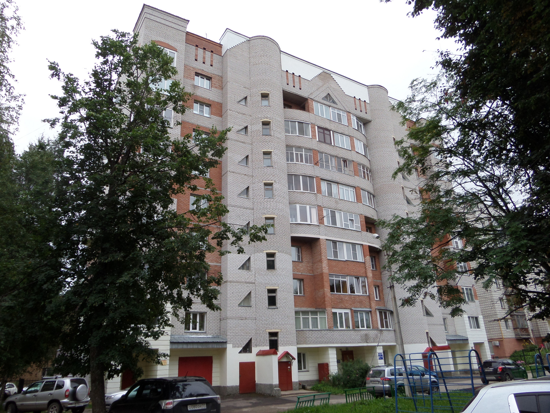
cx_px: 275
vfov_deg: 56.8
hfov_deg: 71.6
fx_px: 381
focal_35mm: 24
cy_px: 206
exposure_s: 1/125
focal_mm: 4
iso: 80
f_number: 3.2
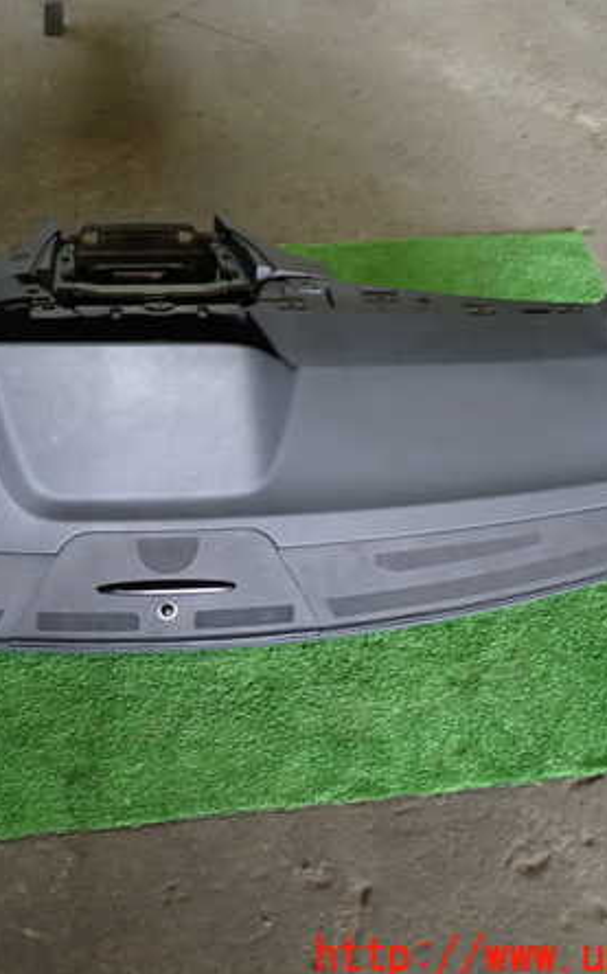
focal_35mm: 43
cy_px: 491
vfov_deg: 46.2
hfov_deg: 29.4
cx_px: 153
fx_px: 1140
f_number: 2.3
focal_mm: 5.4
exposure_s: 1/30
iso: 200
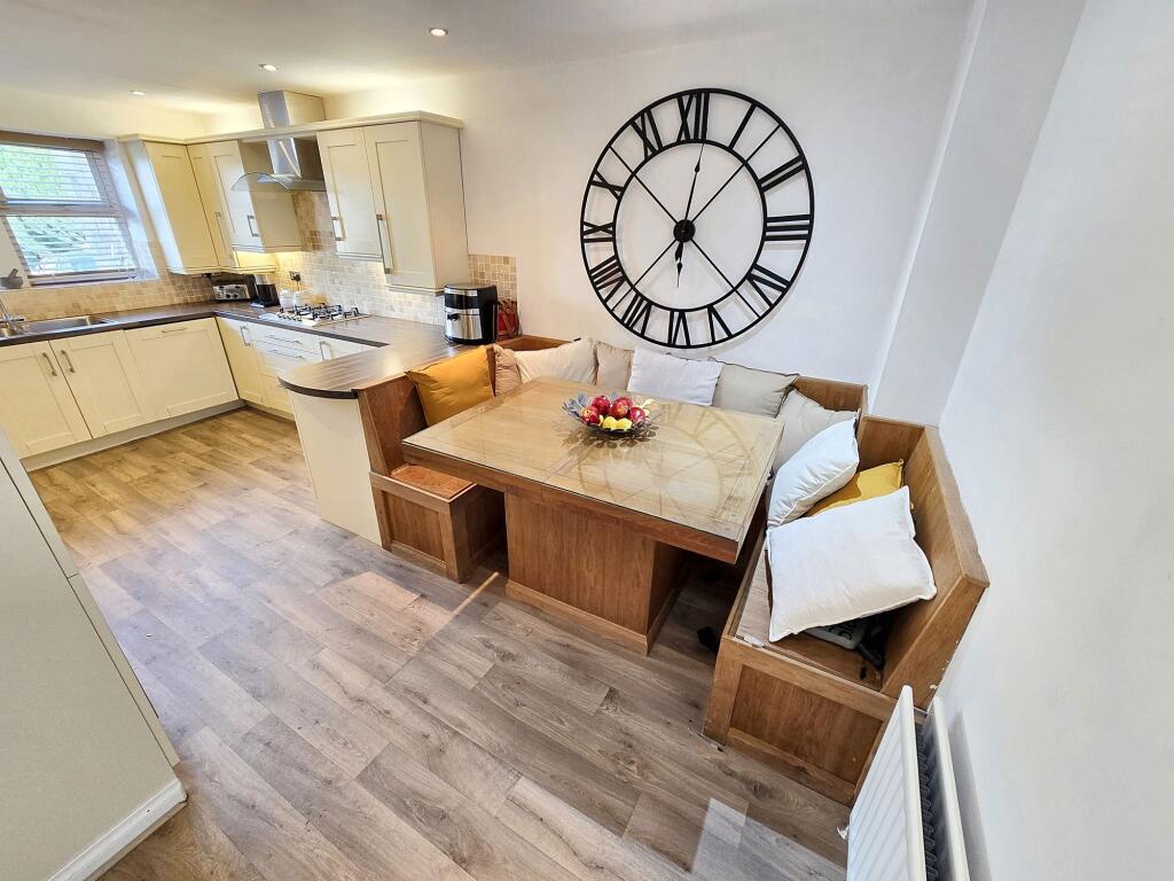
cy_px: 440
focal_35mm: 13
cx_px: 587
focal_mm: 2.2
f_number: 2.2
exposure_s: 1/50
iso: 160
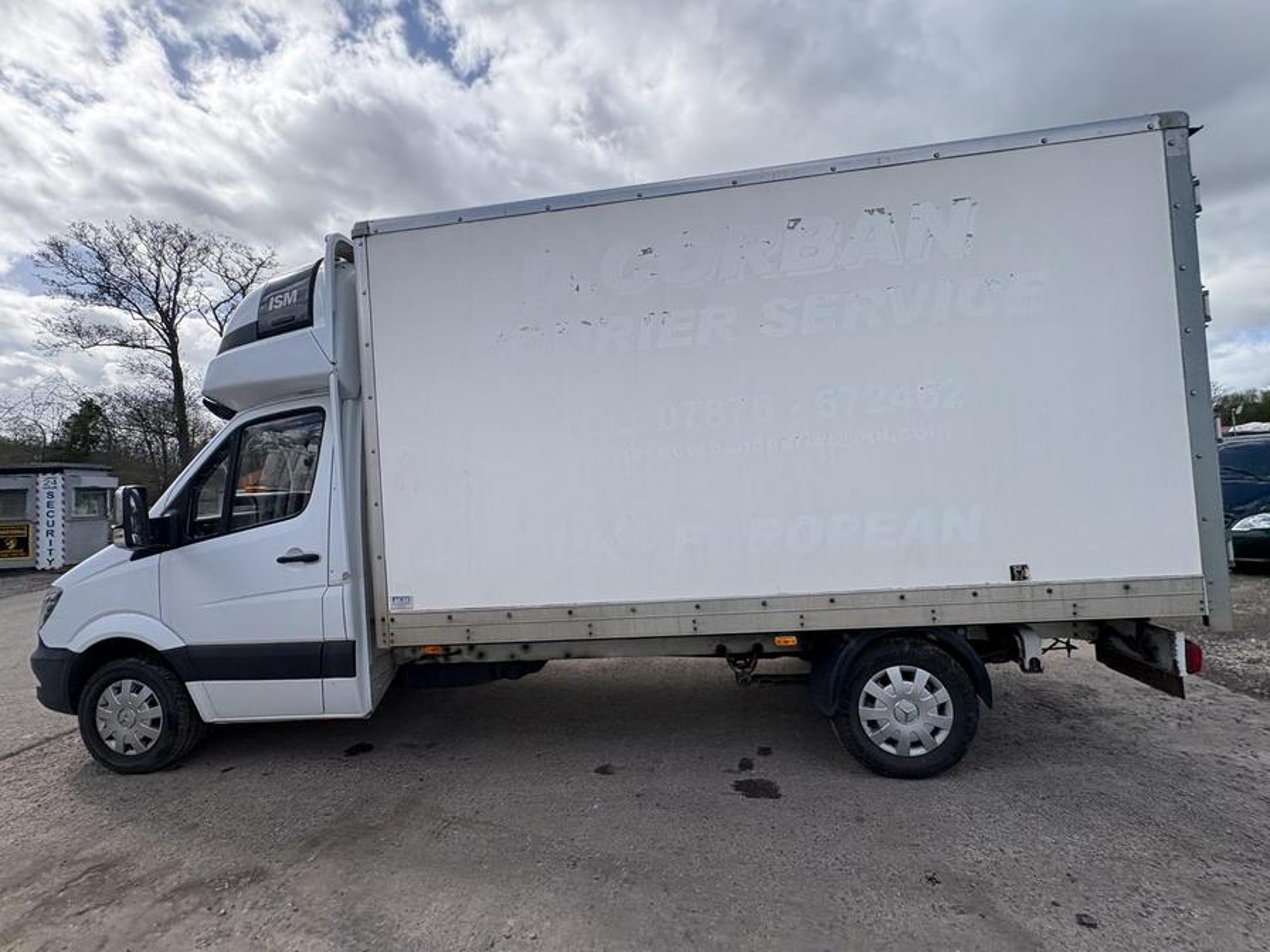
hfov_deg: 102.1
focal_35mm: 14
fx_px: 514
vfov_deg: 85.7
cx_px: 635
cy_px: 476
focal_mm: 2.22
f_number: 2.2
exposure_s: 1/1299
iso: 50
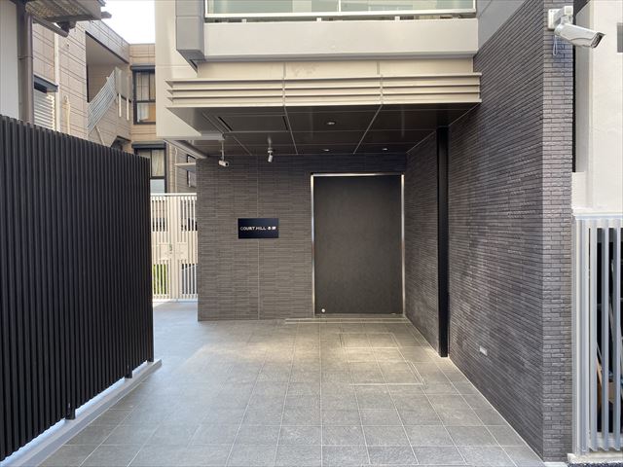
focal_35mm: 26
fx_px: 468
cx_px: 312
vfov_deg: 53.1
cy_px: 234
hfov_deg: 67.3
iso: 32
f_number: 1.8
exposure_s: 1/161
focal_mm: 4.25
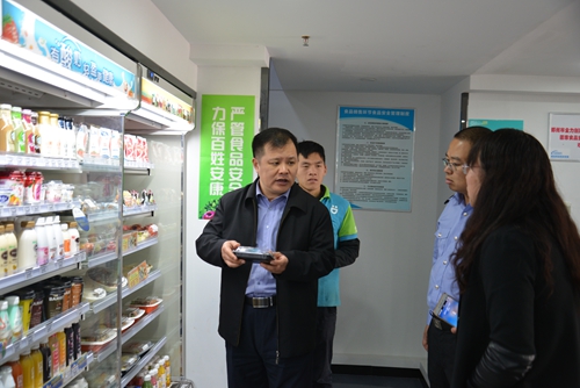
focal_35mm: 34
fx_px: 548
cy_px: 194
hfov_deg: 55.8
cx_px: 290
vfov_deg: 38.9
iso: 640
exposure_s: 1/60
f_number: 4
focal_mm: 34
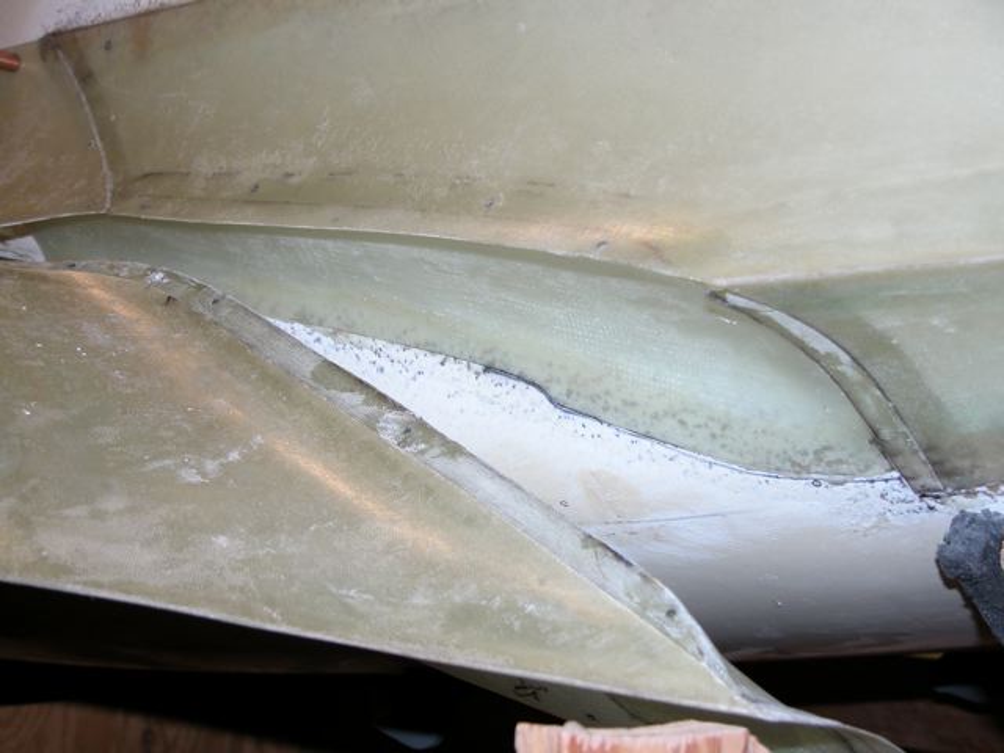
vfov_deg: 23.7
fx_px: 1798
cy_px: 376
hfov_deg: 31.2
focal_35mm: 62
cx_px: 502
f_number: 3.2
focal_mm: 15.7
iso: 100
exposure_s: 1/60.3
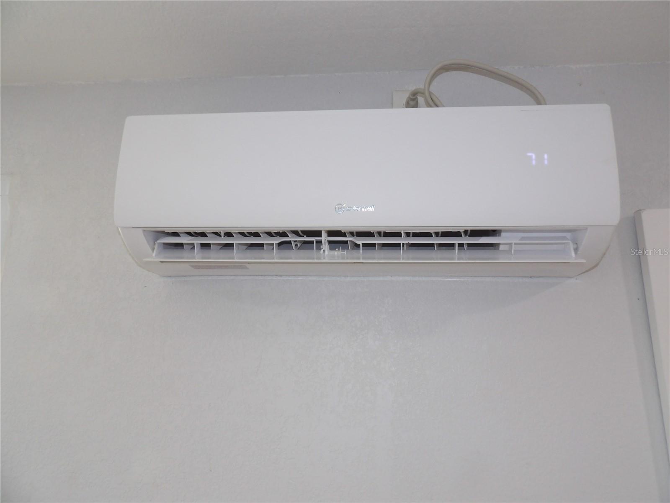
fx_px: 465
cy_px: 252
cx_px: 335
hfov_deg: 71.6
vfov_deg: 56.8
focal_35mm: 24
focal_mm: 4.3
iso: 200
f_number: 3.2
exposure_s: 1/33
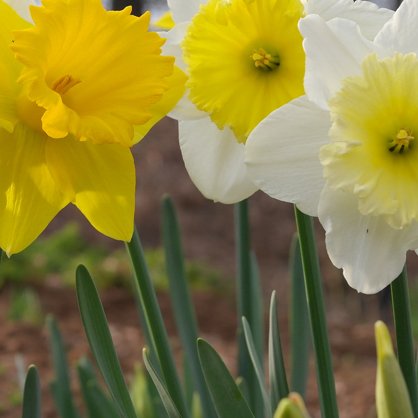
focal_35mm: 173
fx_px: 2363
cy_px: 158
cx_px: 16
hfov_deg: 10.0
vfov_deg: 10.1
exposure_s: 1/125
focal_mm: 50
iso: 200
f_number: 9
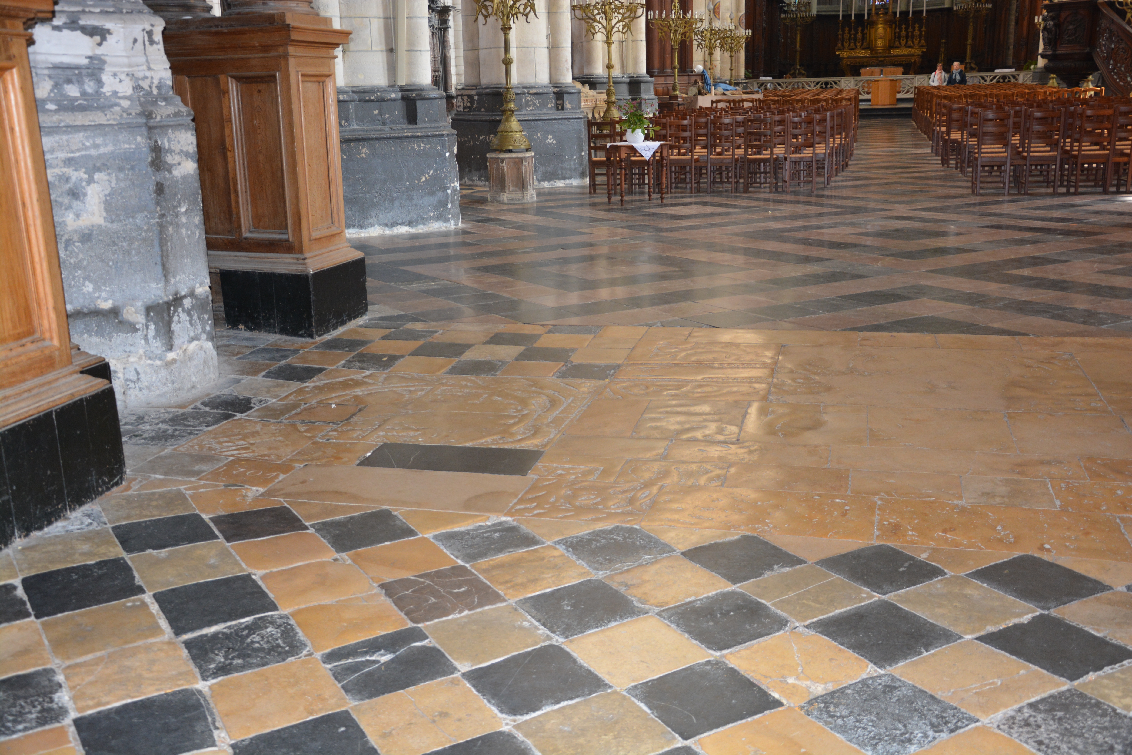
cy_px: 378
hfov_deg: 51.3
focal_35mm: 38
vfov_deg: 35.5
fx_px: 1179
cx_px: 566
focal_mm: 25
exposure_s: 1/60
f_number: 4
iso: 640
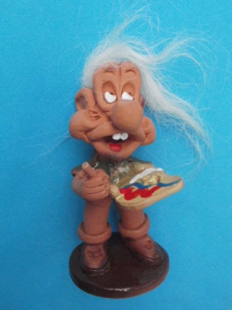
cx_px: 116
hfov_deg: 32.9
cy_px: 155
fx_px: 393
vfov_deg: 42.9
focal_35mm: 44
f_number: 6.3
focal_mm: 7.7
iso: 800
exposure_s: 1/500
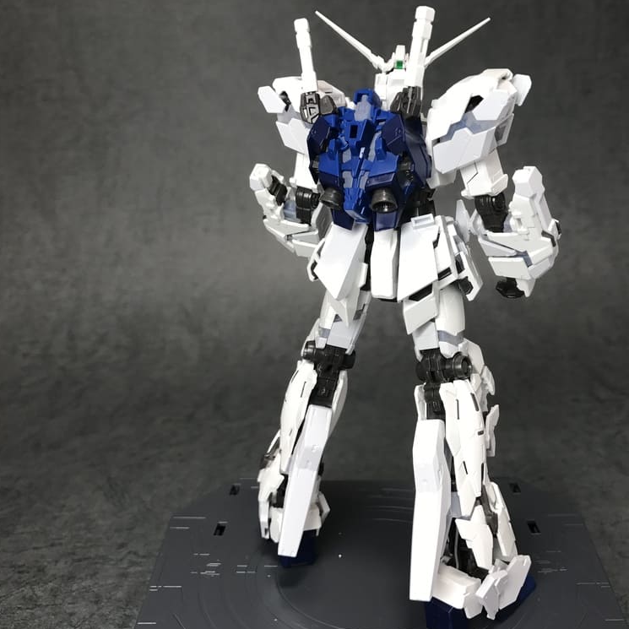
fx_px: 699
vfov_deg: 48.4
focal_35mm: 34
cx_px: 372
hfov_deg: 48.2
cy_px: 309
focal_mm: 3.99
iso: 32
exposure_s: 1/33
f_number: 1.8
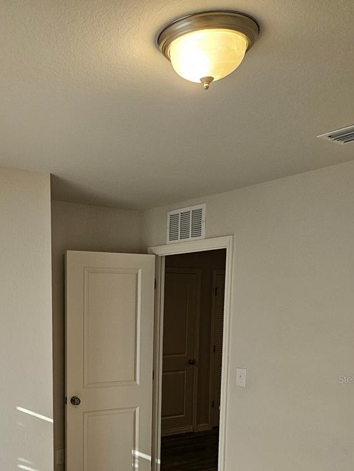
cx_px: 92
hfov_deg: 36.9
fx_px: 518
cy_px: 379
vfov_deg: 46.3
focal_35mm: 38
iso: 320
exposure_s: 1/359
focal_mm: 5.4
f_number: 1.8
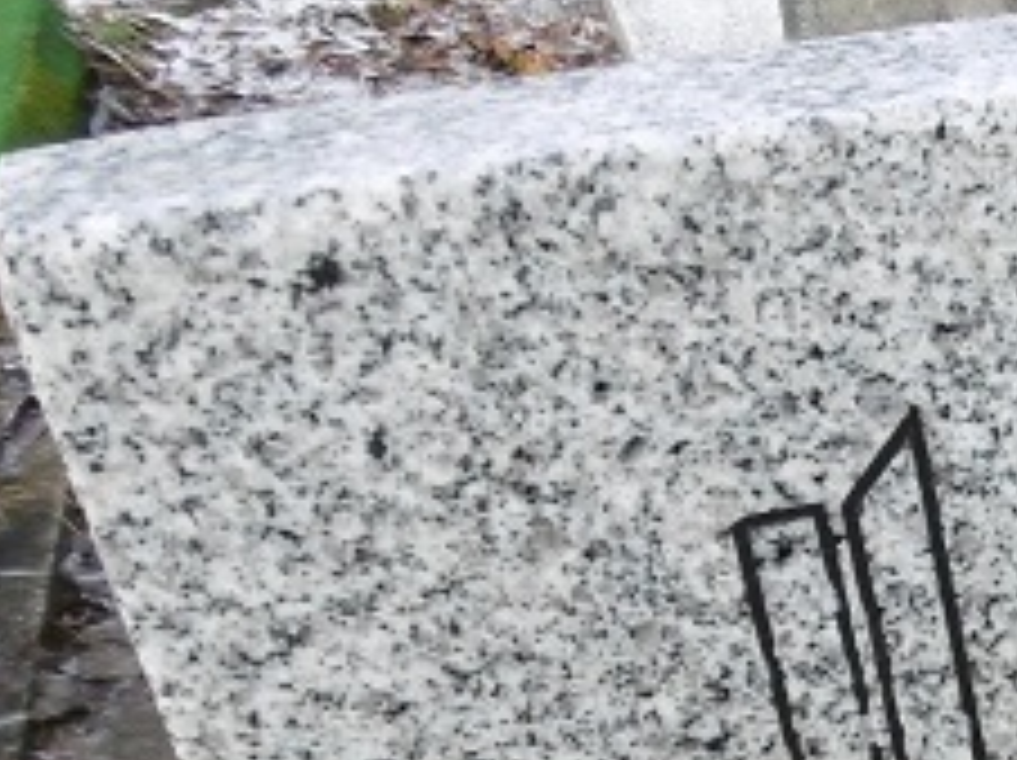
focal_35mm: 85
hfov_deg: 19.4
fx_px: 2495
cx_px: 1620
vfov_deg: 16.3
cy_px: 1025
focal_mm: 4.3
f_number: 3.1
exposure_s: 1/200
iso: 100
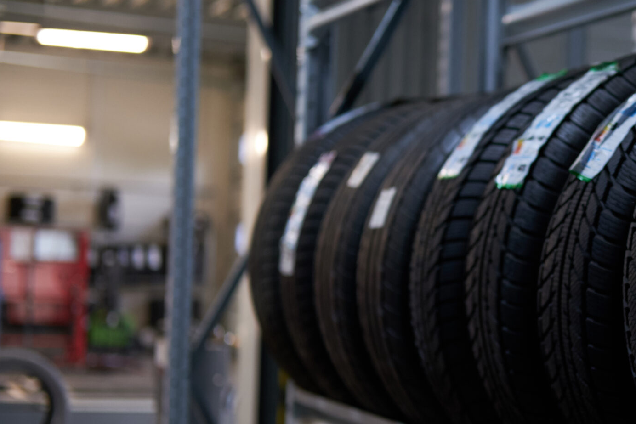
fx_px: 1731
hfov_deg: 20.4
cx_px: 568
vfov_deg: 14.0
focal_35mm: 98
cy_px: 246
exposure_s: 1/125
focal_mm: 35
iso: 800
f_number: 2
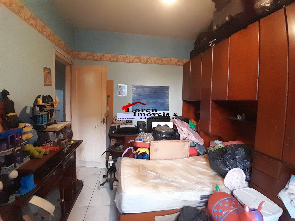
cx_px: 148
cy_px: 110
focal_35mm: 17
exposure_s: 1/20
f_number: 2.2
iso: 400
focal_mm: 1.46
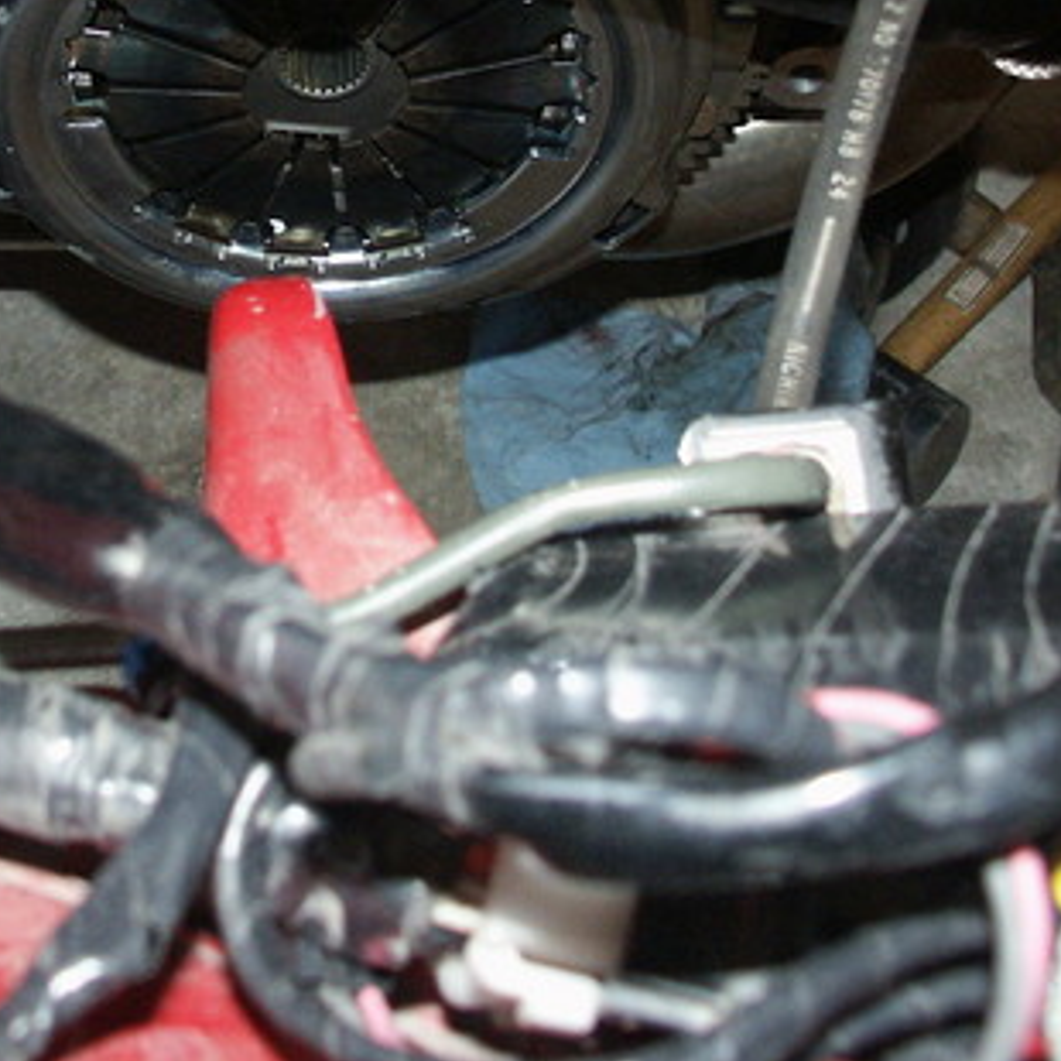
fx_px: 2531
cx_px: 274
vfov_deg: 23.1
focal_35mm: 73
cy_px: 120
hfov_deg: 23.4
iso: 200
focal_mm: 8.46
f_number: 2.8
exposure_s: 1/45
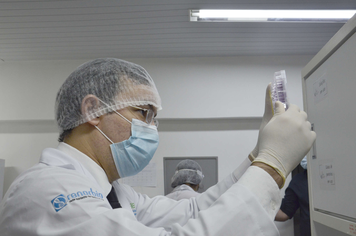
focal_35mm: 39
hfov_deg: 49.6
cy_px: 118
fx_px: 385
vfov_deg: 34.1
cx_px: 178
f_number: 9
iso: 800
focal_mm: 26
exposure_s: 1/60
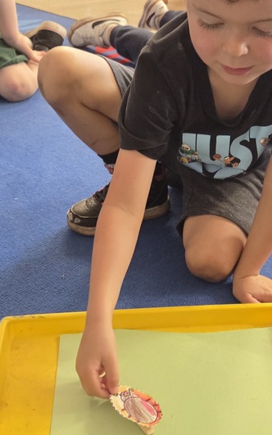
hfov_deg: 27.1
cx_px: 196
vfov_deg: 42.0
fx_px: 557
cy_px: 295
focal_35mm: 47
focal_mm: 5.4
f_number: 1.8
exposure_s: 1/120
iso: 800
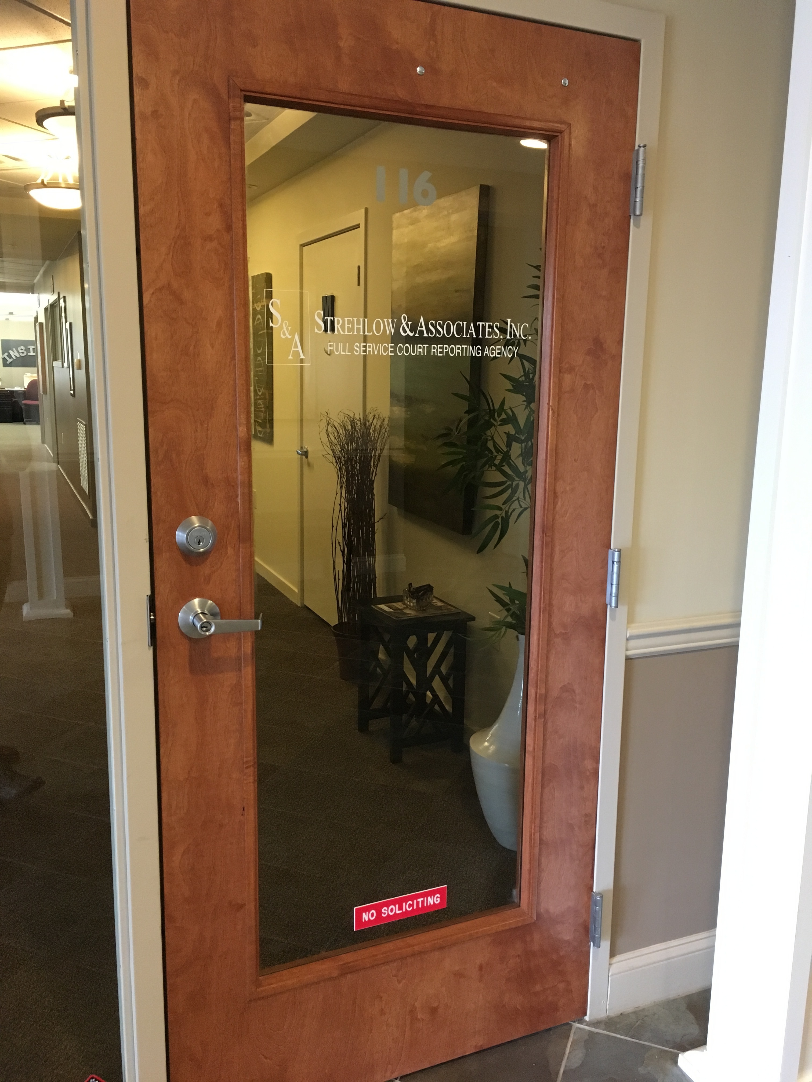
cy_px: 541
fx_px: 907
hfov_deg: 48.2
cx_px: 406
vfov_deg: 61.7
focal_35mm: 29
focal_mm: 4.15
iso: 200
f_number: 2.2
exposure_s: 1/20
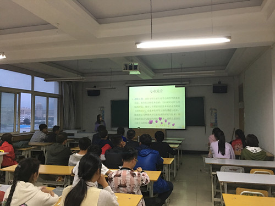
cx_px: 138
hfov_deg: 61.7
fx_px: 230
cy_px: 103
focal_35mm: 29
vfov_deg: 48.2
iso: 80
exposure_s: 1/10
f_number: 2.2
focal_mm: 4.15
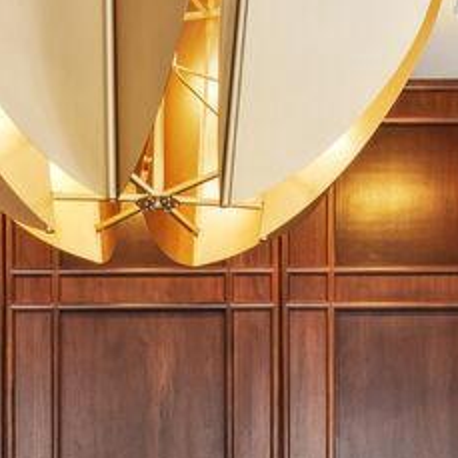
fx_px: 1437
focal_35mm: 96
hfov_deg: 18.0
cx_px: 94
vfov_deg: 16.0
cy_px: 758
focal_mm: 10
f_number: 8
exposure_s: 1/2
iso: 200
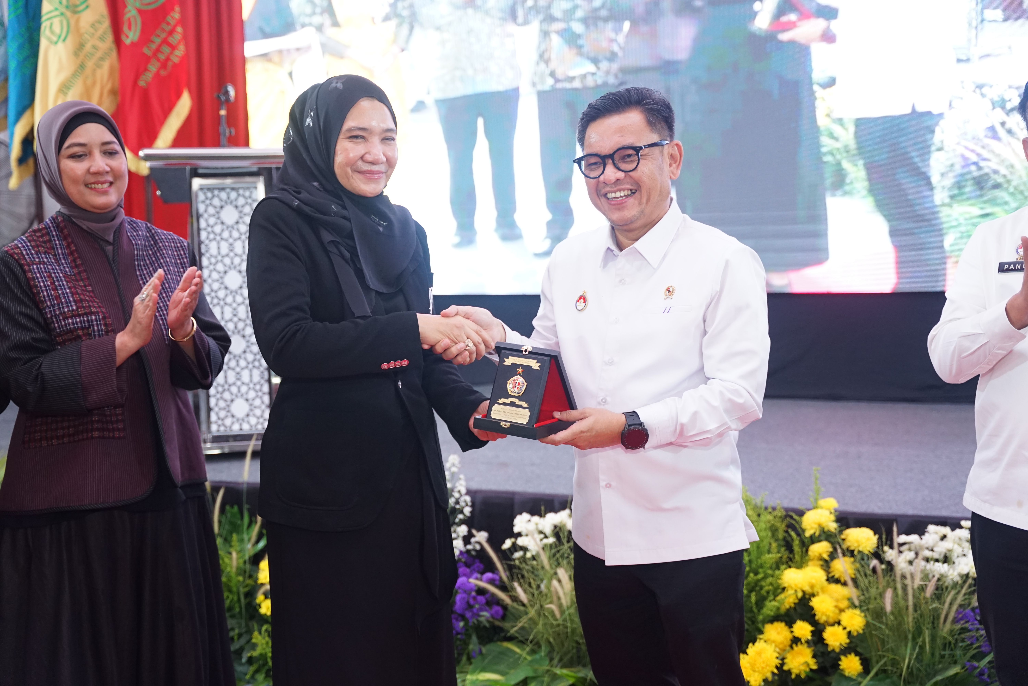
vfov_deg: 30.6
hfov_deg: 44.6
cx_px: 514
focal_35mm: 44
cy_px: 343
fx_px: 1253
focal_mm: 43.9
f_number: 2.8
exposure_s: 1/160
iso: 1600
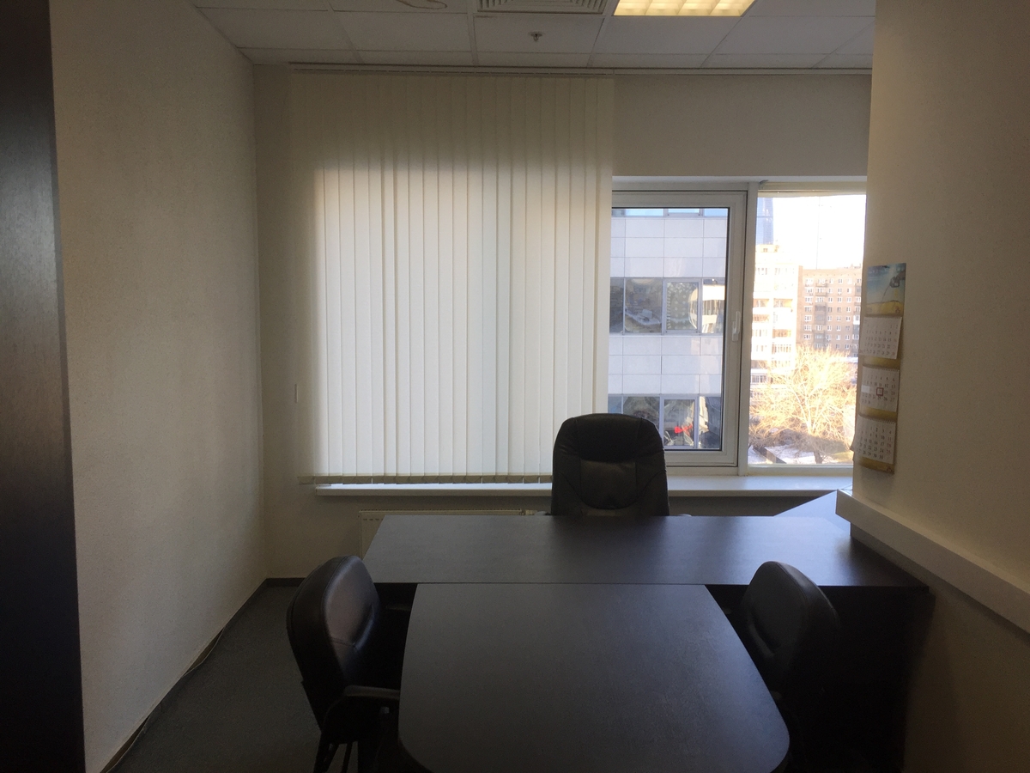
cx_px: 515
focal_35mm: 29
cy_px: 386
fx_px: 863
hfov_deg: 61.7
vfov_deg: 48.2
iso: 40
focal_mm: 4.15
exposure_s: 1/100
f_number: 2.2
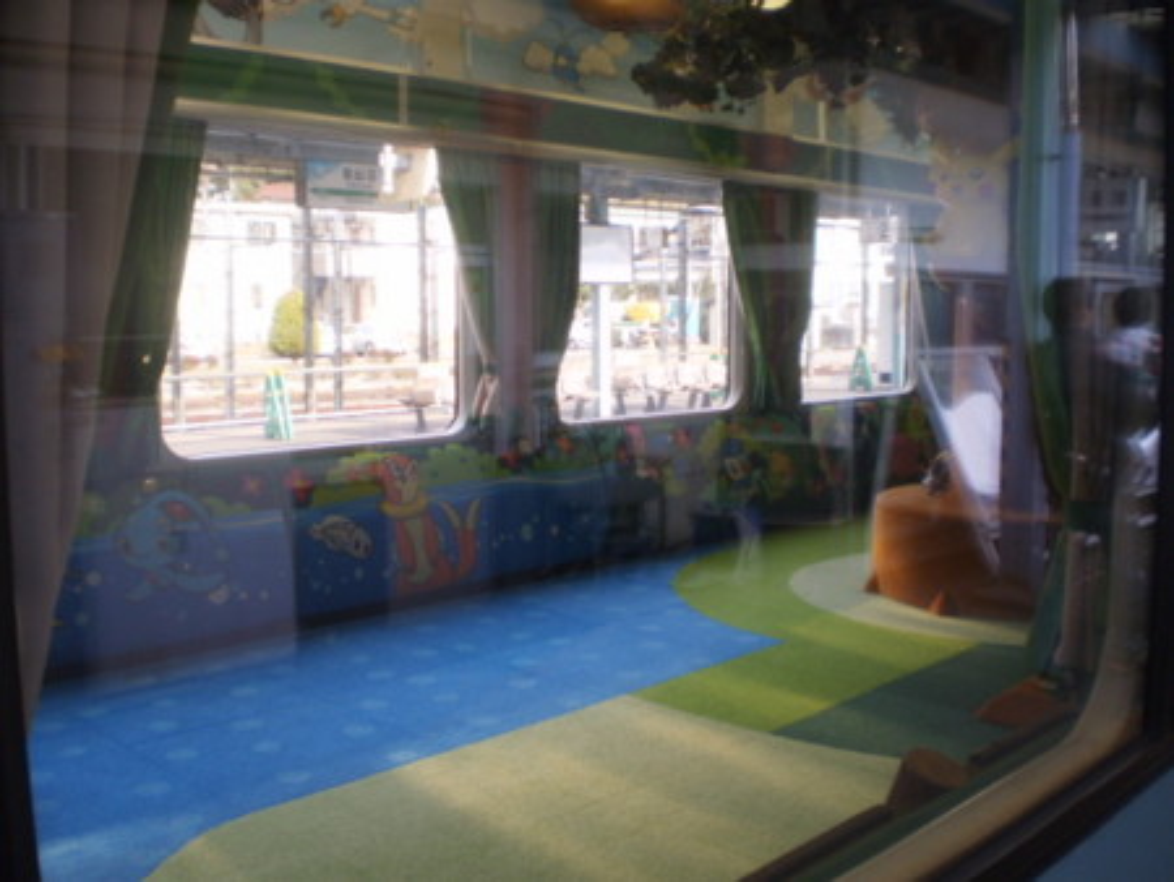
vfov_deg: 39.7
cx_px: 587
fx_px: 1222
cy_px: 441
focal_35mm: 36
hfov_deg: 51.3
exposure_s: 1/50
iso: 64
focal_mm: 6.3
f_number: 3.1
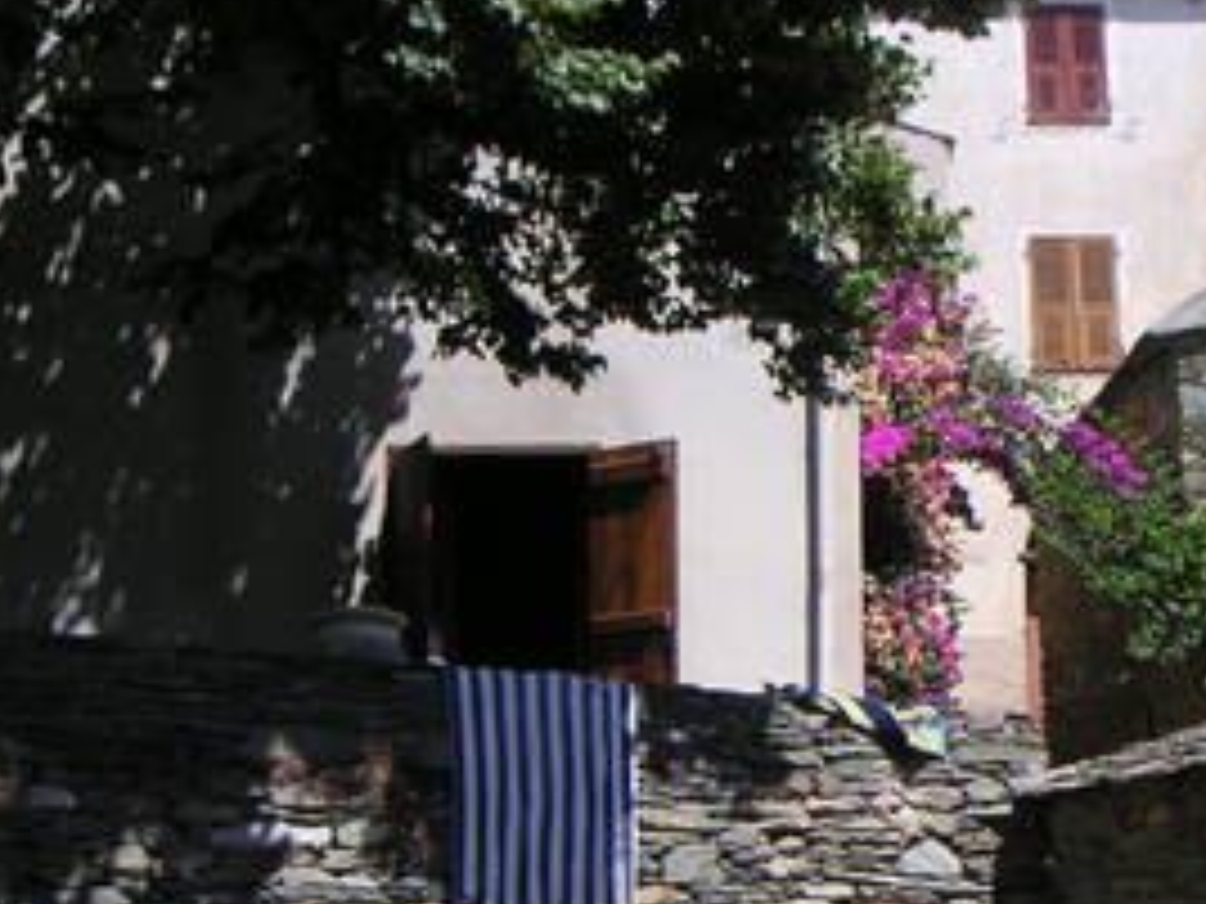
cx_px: 940
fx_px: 2474
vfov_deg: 20.6
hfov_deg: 26.9
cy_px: 663
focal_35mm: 71
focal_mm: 6
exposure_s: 1/750
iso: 50
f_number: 2.8
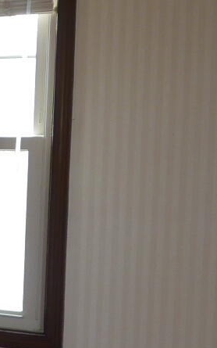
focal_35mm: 116
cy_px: 225
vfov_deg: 17.9
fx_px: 1098
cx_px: -464
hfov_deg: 8.9
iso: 200
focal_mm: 10.9
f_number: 2
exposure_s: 1/60
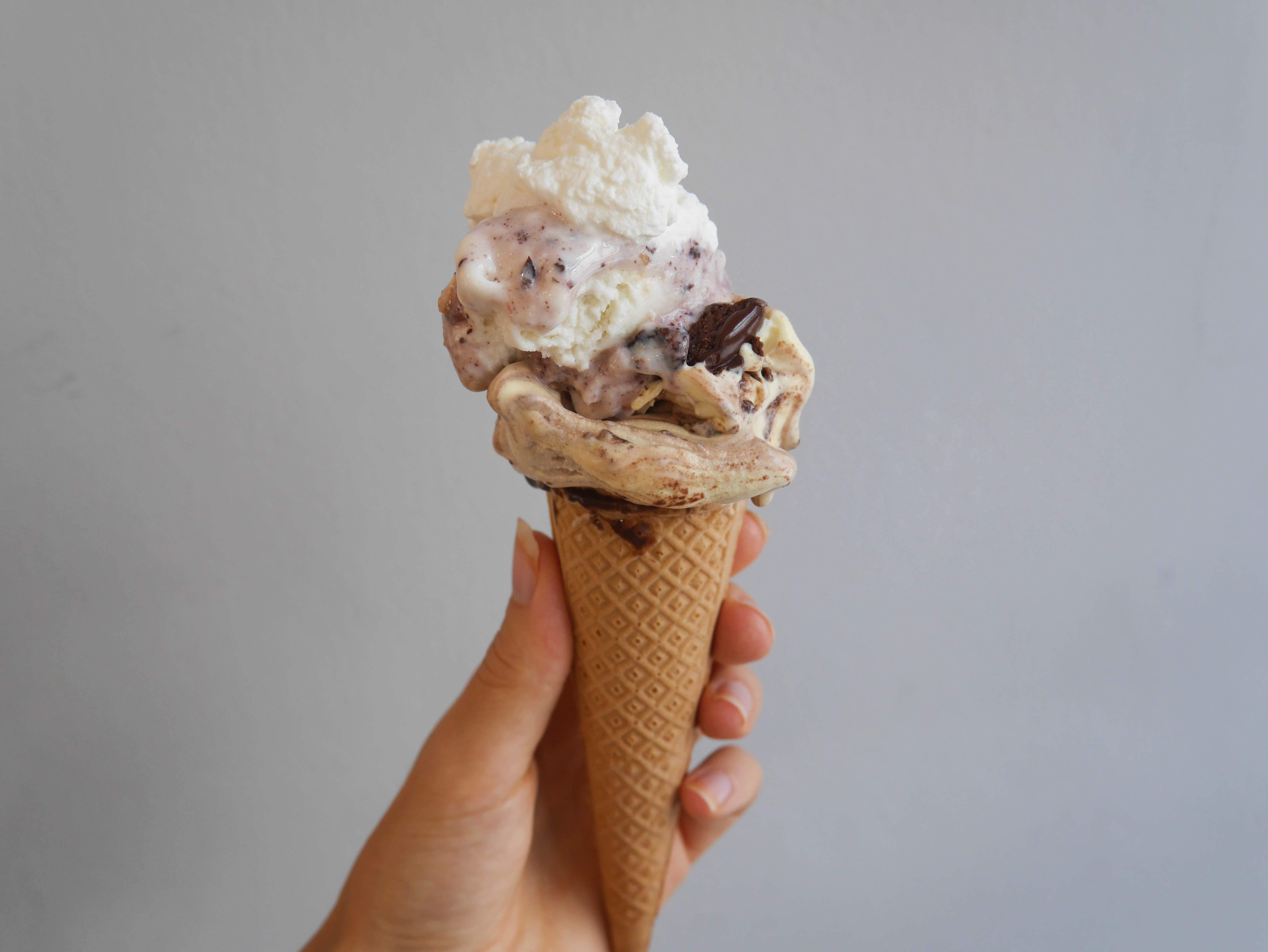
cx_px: 634
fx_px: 1319
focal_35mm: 36
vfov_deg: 39.7
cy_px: 476
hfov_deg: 51.3
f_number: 4.5
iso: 200
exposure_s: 1/100
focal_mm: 18
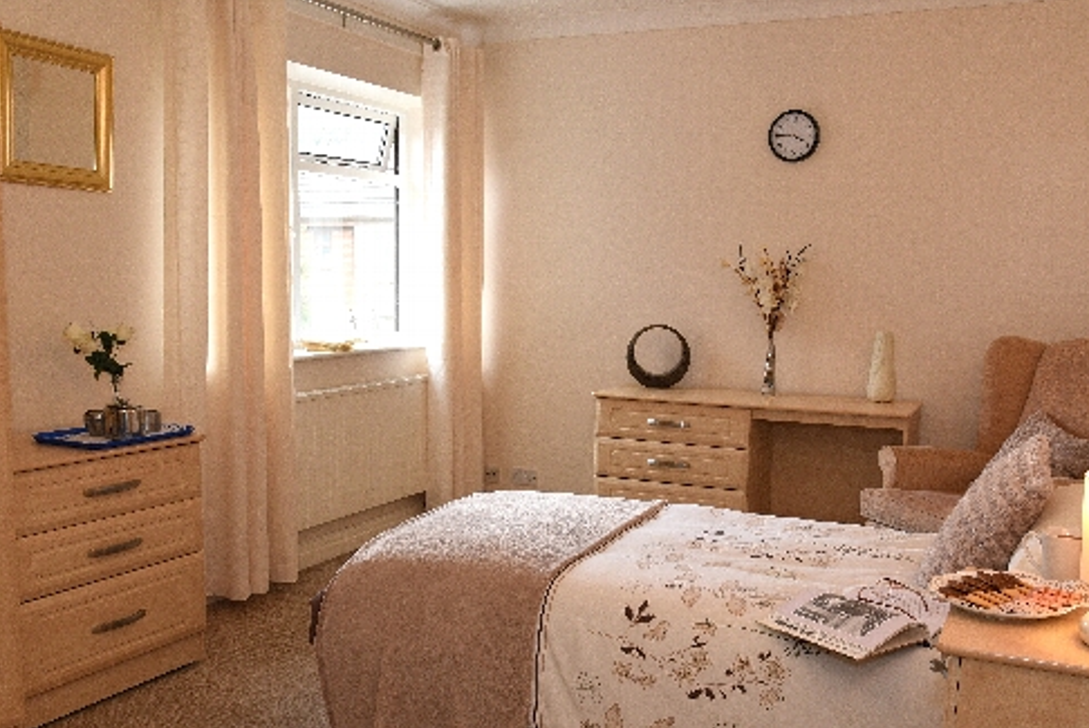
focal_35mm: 37
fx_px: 1120
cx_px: 571
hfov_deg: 51.8
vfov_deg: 35.9
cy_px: 438
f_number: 7.1
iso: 800
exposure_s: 1/25
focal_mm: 30
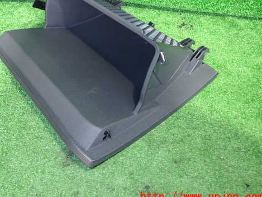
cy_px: 78
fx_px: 242
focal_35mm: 32
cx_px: 99
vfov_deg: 43.9
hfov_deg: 56.2
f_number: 2
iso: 800
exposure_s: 1/25
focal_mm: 4.5
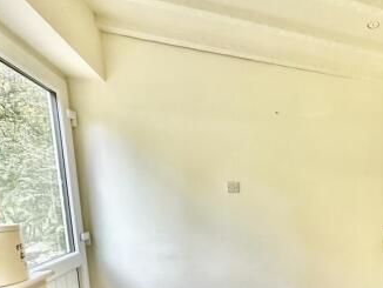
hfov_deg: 61.0
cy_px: 237
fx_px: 277
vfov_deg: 51.0
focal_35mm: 25
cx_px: 328
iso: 160
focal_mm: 2.22
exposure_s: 1/99
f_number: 2.2
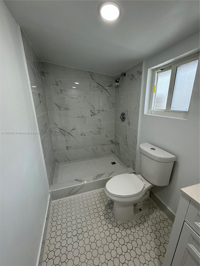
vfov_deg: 102.1
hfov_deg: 85.7
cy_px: 133
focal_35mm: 14
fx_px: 108
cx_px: 100
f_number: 2.2
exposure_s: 1/120
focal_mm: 2.22
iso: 100
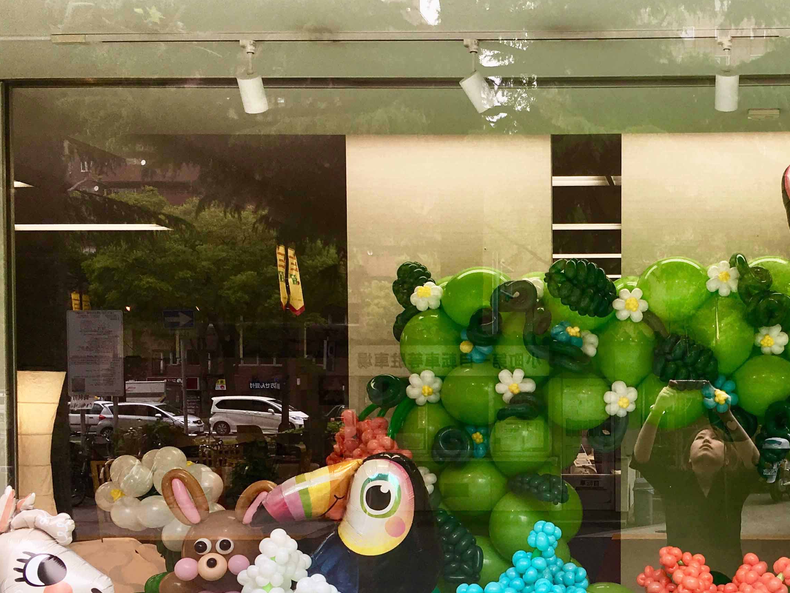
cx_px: 654
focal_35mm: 51
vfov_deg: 28.2
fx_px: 1164
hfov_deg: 36.0
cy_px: 431
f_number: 2.2
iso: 25
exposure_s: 1/234
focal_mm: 4.15
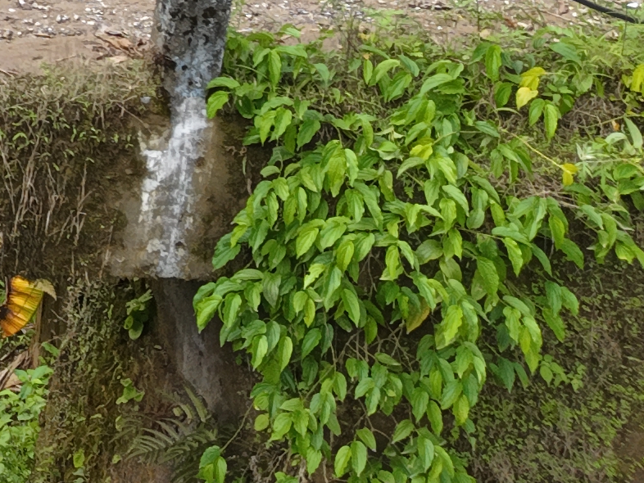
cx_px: -773
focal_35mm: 125
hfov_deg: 13.0
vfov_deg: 11.0
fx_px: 2326
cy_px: -409
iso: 200
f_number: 1.8
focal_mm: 8.67
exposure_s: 1/640
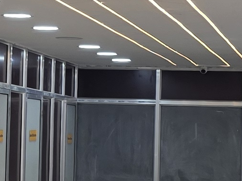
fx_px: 1265
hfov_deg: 10.7
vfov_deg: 8.2
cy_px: 82
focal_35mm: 181
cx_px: -83
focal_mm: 6.3
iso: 20
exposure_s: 1/100
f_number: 1.7
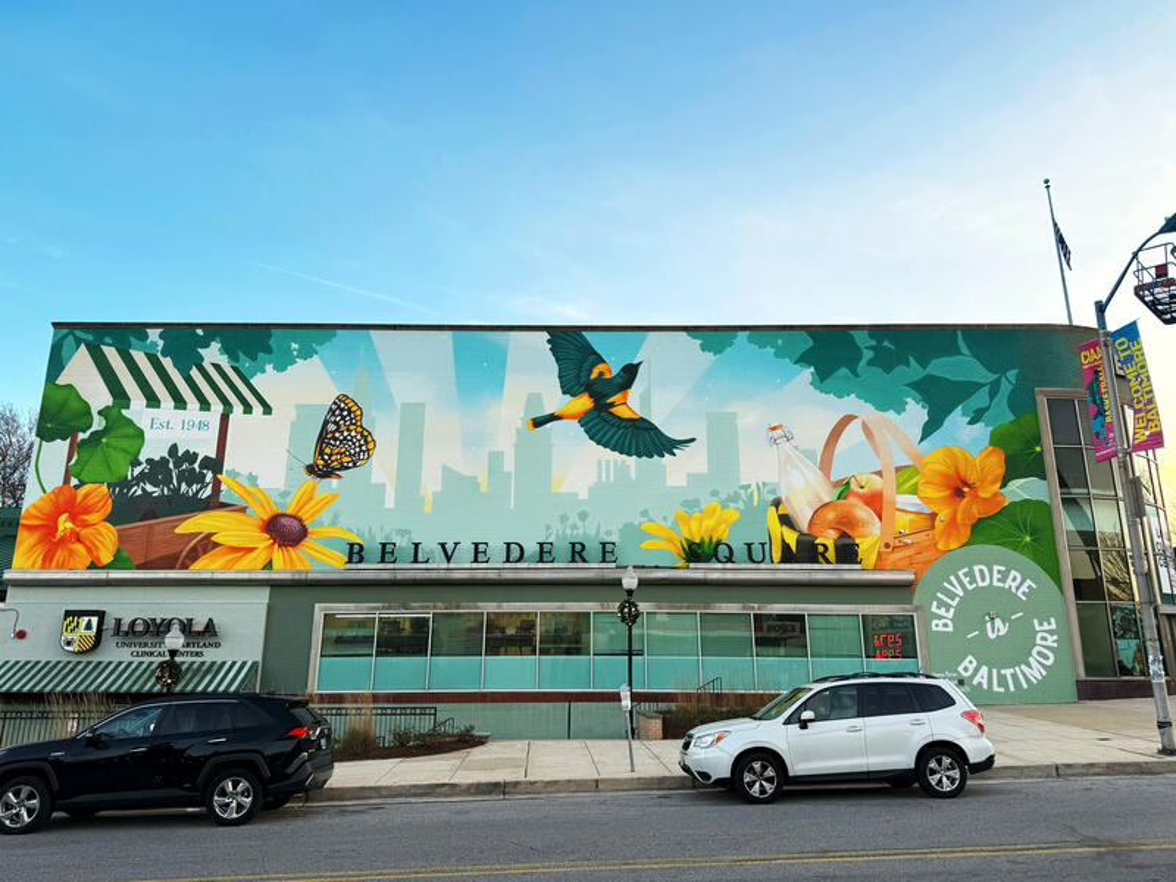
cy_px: 441
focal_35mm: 24
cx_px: 588
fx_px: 815
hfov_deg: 71.6
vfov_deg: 56.8
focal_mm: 6.76
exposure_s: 1/445
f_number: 1.78
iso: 80
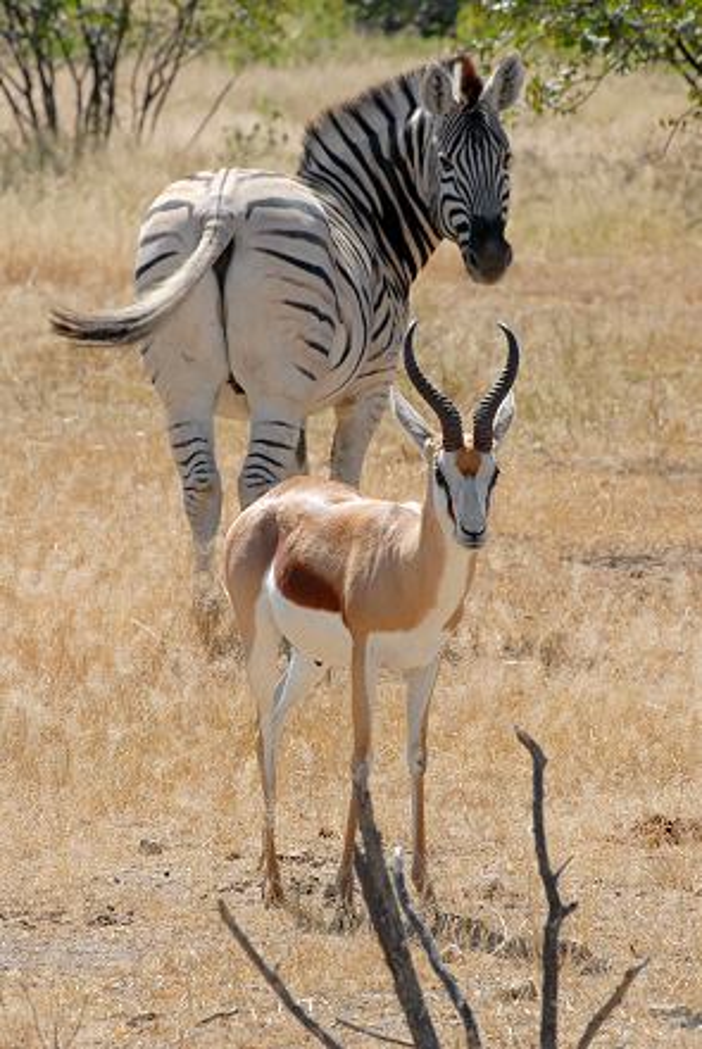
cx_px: 351
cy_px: 524
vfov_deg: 5.7
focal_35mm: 360
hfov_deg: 3.8
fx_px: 10504
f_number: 14
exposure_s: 1/180
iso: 200
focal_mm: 240
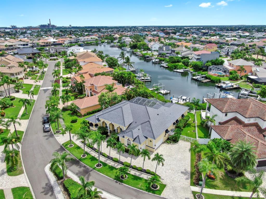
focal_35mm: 24
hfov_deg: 71.6
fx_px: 184
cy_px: 100
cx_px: 133
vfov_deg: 56.8
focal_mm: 4.39
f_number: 2.8
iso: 110
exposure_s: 1/1250
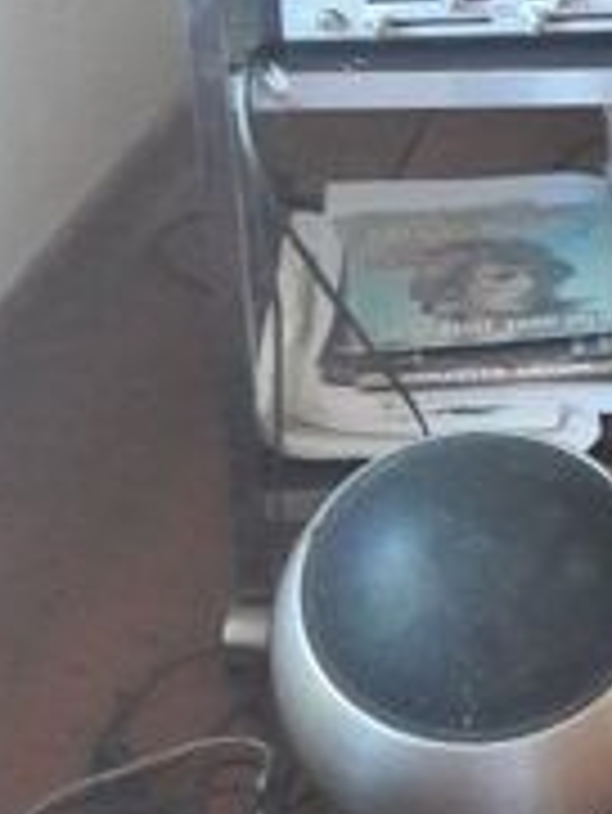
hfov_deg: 14.7
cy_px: 265
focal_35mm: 99
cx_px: 590
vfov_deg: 19.8
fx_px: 2331
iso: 400
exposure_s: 1/17
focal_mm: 3.7
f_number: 1.9
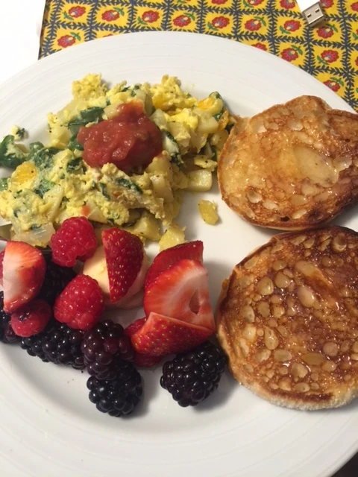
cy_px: 238
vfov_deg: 61.7
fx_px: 400
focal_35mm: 29
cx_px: 179
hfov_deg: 48.2
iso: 80
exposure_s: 1/15
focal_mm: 4.15
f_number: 2.2
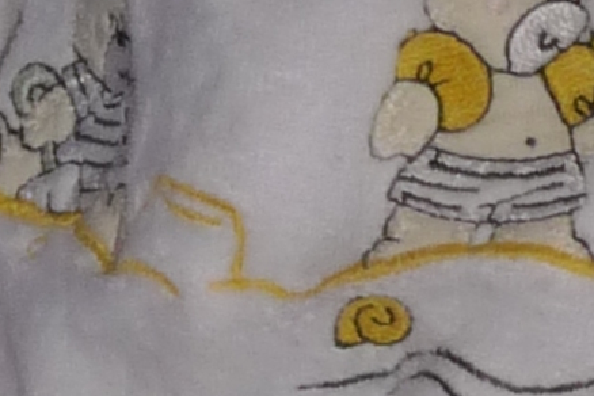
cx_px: 340
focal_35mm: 369
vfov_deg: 3.7
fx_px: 6088
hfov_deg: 5.6
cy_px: 606
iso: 160
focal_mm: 7.6
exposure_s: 1/30
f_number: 4.1
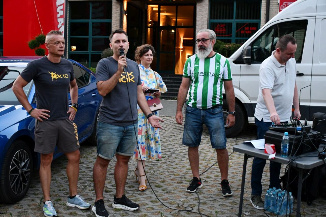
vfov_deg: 29.9
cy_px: 108
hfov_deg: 43.6
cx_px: 163
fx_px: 407
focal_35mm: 45
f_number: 4
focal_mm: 30
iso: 3200
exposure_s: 1/100
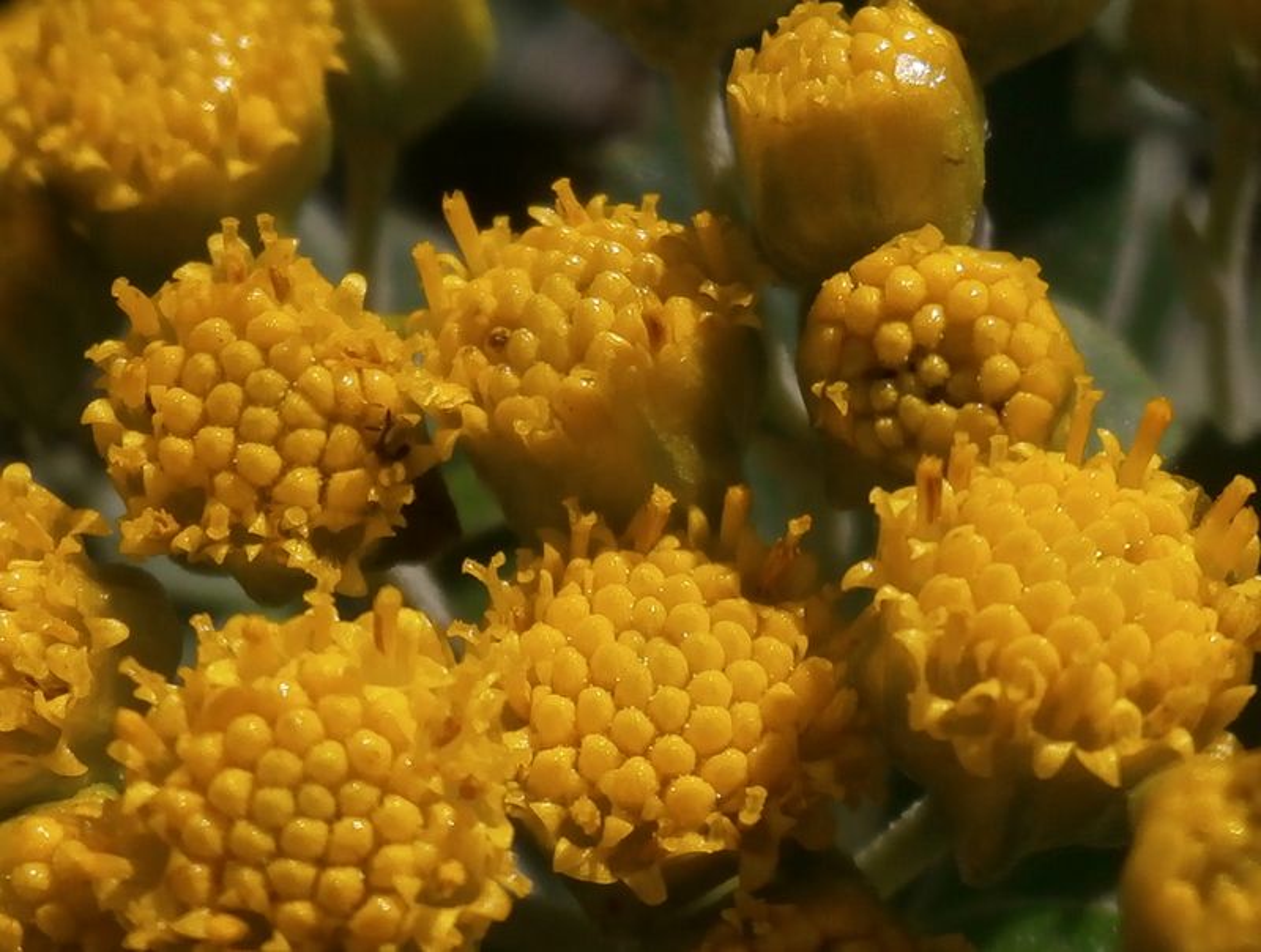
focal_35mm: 47
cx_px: 630
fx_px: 1716
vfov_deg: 31.0
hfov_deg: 40.3
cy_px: 476
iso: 80
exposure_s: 1/1600
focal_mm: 8.3
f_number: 3.4
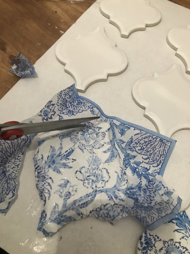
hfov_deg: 49.7
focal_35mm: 28
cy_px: 127
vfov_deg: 63.4
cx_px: 95
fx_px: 205
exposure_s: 1/15
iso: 80
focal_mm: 3.99
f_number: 1.8
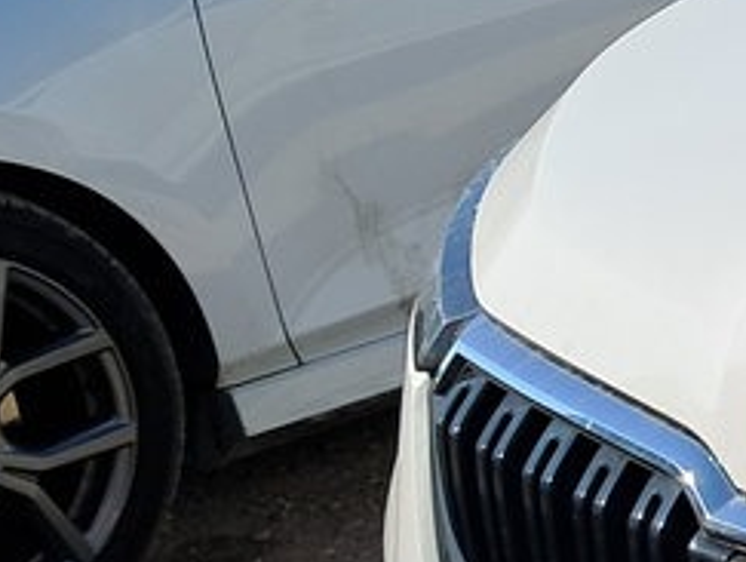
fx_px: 3065
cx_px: 1612
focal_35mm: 142
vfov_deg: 10.4
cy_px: 445
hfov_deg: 12.0
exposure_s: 1/999
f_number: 1.8
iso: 50
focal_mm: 4
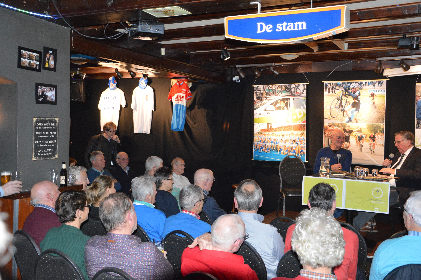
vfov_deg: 35.4
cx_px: 210
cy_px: 140
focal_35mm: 38
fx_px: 438
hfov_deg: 51.3
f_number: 4
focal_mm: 25
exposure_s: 1/60
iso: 3200
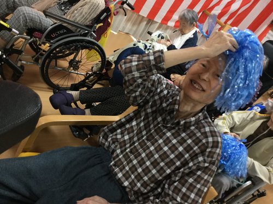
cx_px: 136
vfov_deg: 45.4
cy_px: 102
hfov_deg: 58.4
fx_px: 244
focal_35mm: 31
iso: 100
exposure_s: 1/30
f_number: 2.4
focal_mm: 3.3
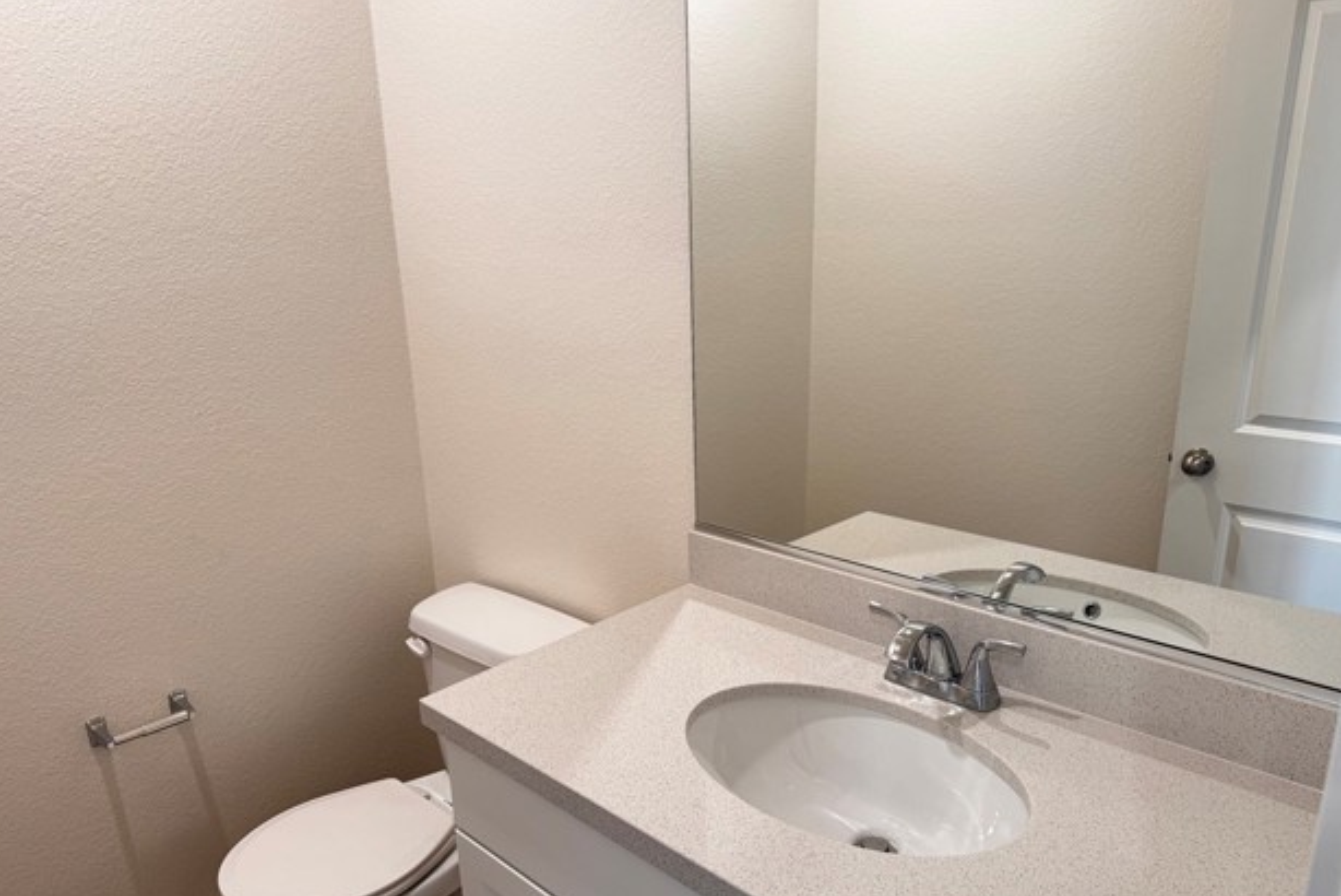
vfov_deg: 49.5
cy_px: 500
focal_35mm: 26
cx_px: 664
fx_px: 969
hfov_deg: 69.4
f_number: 1.78
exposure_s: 1/60
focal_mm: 6.76
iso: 125
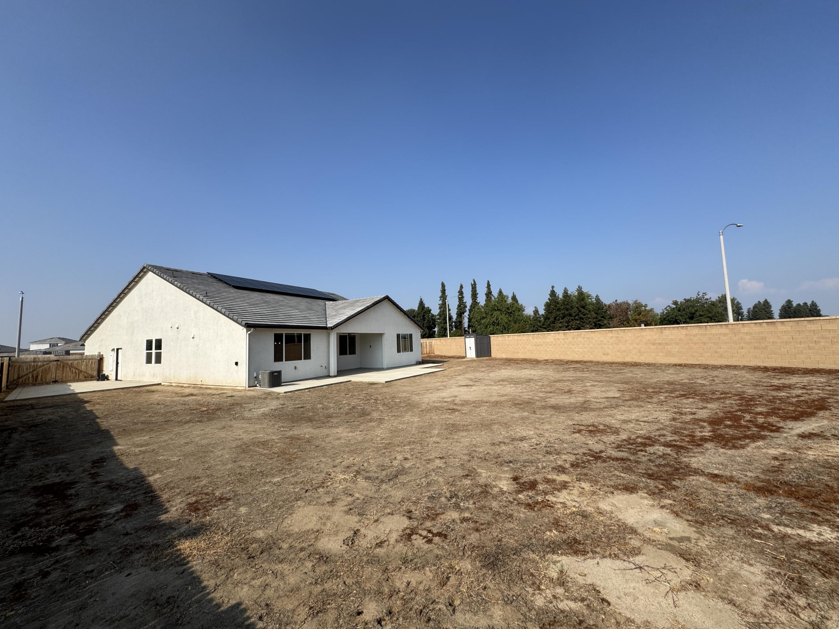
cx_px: 420
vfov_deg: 85.7
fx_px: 339
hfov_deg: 102.1
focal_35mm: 14
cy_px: 314
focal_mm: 2.22
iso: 50
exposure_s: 1/2342
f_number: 2.2
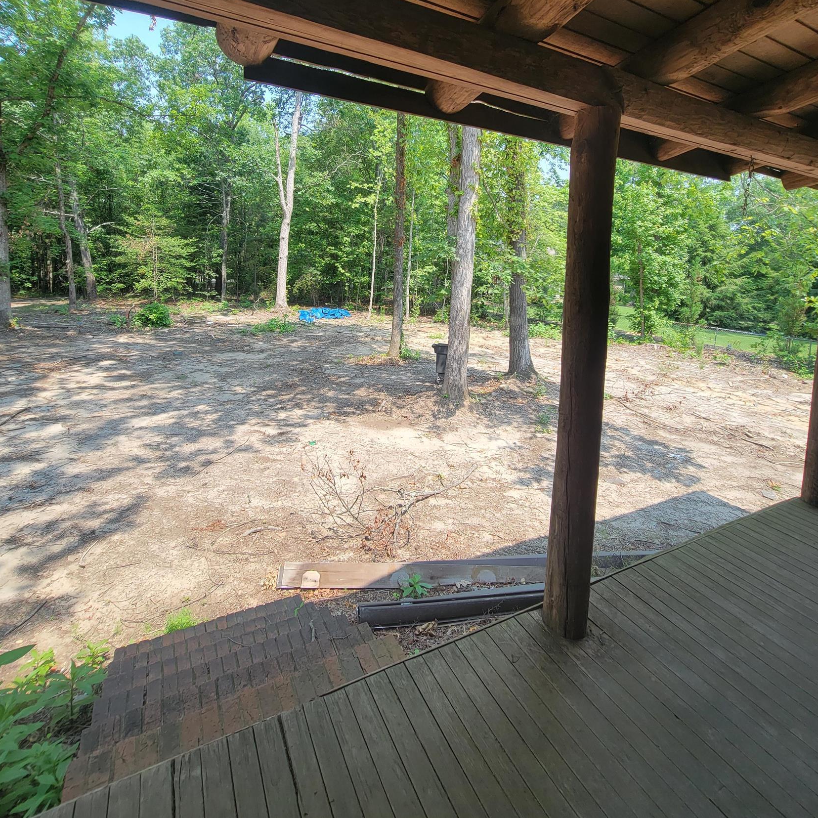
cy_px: 299
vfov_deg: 85.4
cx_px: 425
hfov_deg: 87.4
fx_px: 428
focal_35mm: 16
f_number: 2.2
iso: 50
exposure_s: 1/353
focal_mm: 2.2
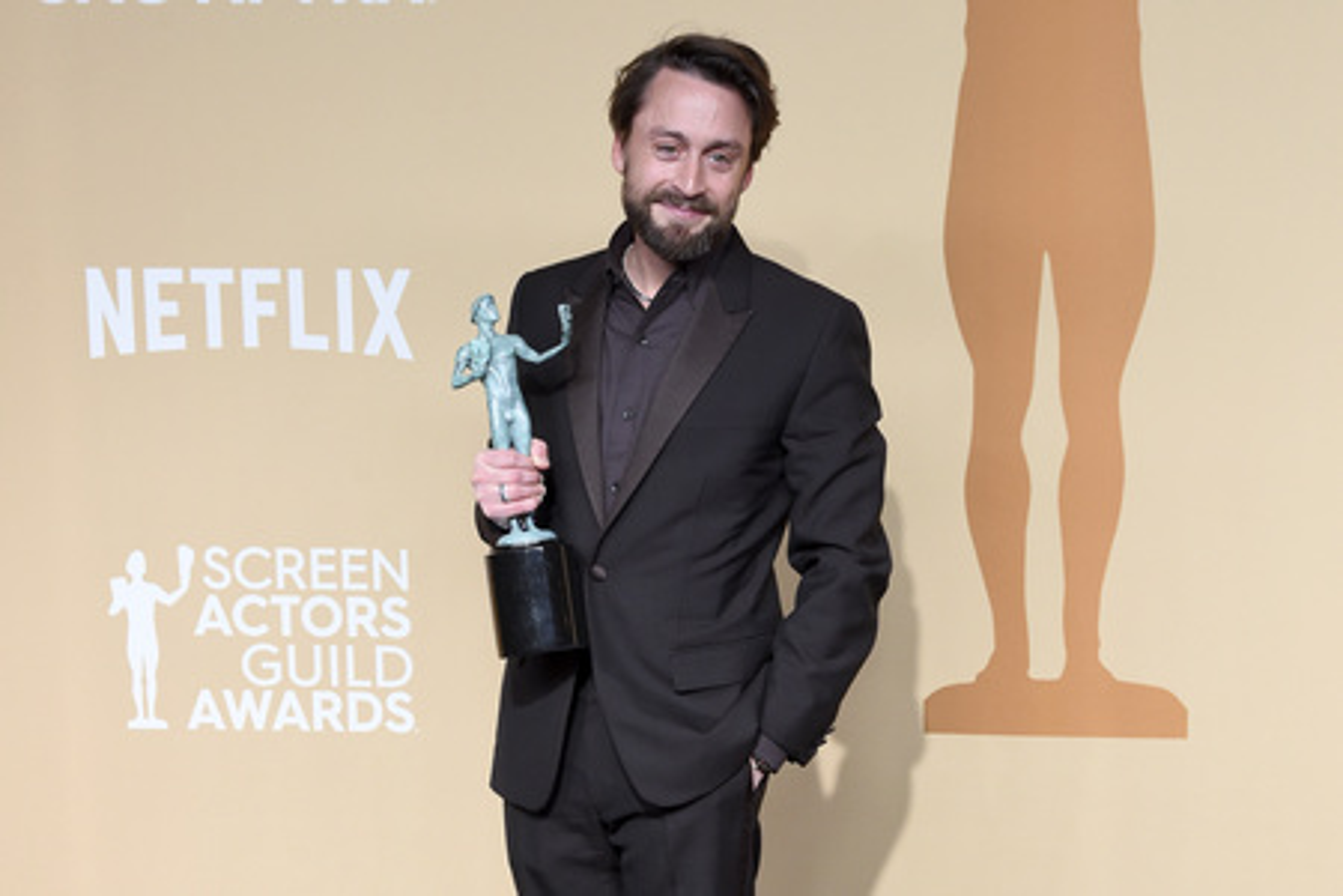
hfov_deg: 36.2
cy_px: 448
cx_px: 672
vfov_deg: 24.6
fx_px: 2052
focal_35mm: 55
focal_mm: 55
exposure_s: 1/250
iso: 2500
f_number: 5.6
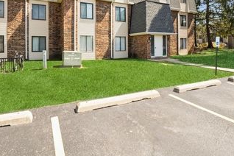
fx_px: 143
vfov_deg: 54.3
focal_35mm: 22
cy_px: 37
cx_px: 122
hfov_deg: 78.5
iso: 200
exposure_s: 1/160
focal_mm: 14
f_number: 8
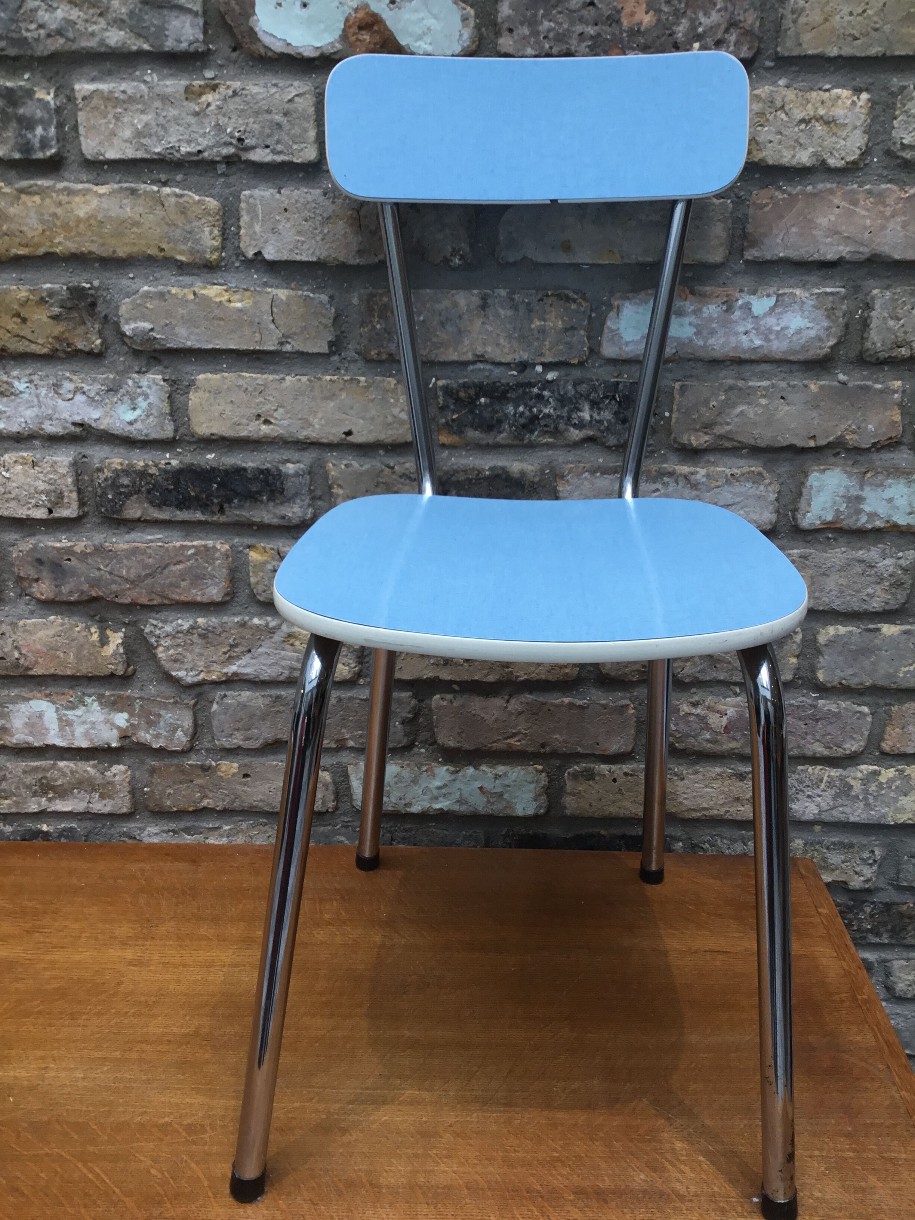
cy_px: 610
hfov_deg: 45.4
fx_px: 1093
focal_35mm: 31
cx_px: 458
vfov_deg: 58.4
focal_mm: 3.3
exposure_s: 1/50
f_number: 2.4
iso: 32
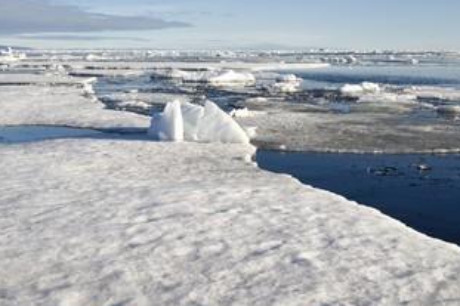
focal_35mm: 54
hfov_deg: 36.9
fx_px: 690
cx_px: 235
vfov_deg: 25.0
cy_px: 124
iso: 200
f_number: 14
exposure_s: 1/250
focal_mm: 40
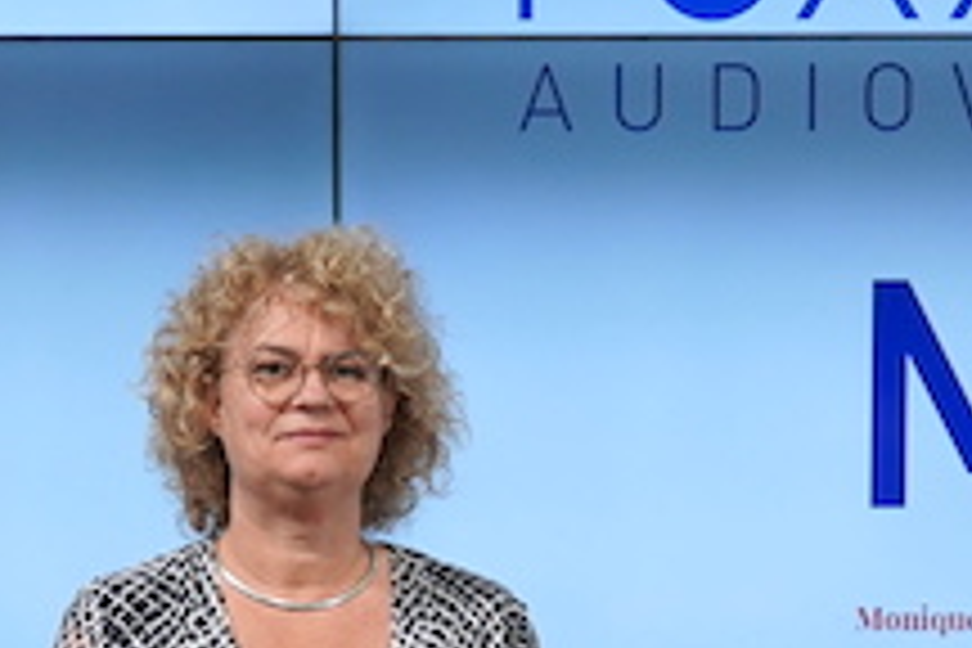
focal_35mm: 134
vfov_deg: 10.1
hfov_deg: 15.3
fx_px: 3618
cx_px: 486
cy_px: 763
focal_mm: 29
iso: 640
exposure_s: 1/160
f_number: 4
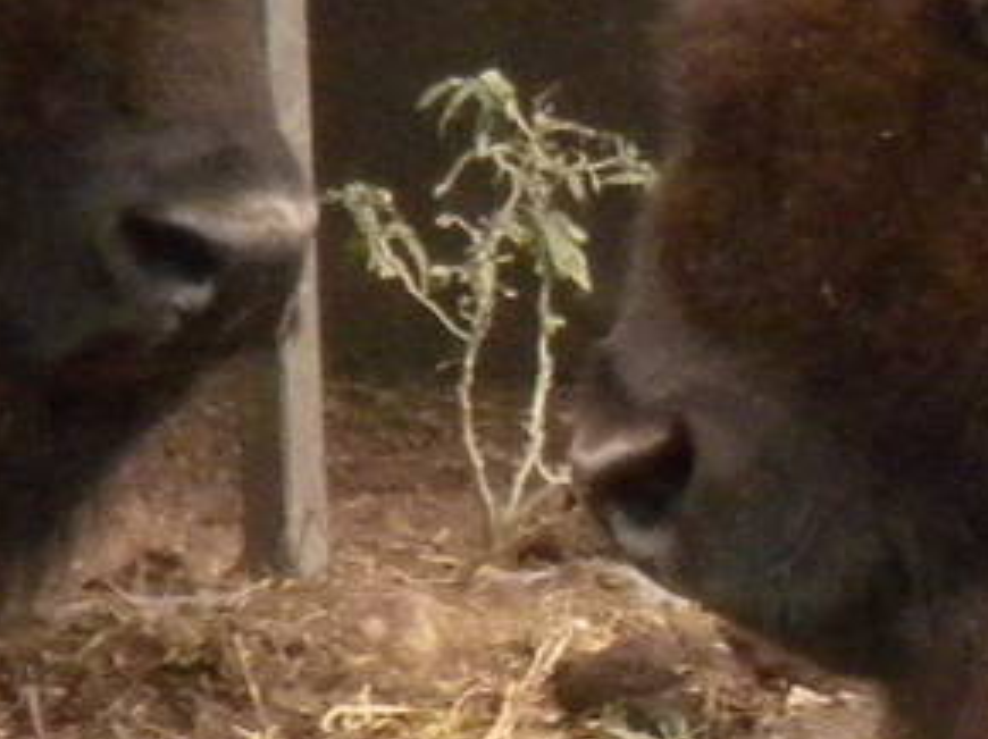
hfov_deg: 1.4
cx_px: 1717
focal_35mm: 1435
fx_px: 40923
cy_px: 375
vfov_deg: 1.0
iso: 507
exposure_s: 1/276
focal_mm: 46.2
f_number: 5.3
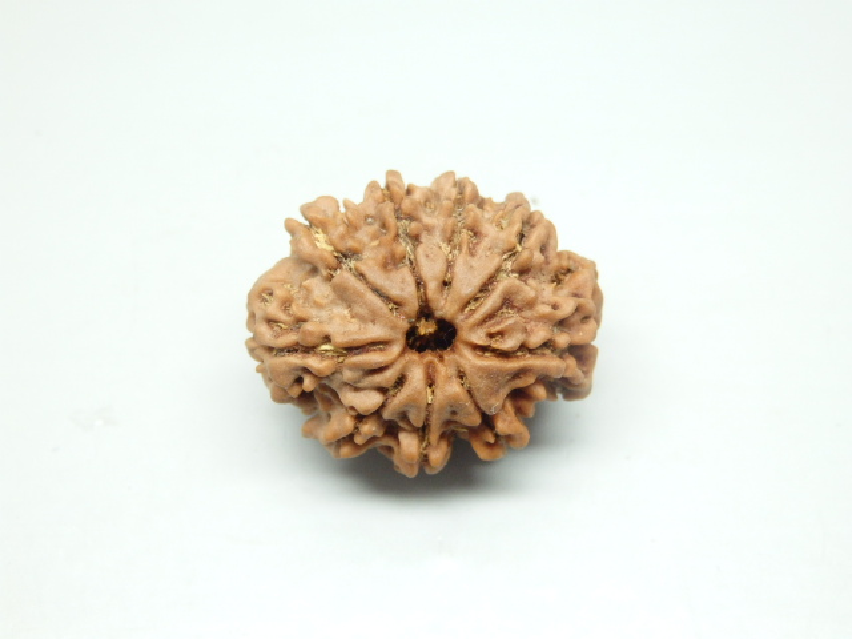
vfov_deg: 22.3
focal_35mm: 66
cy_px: 320
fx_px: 1624
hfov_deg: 29.4
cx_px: 426
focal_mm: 11.9
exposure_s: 1/100
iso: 500
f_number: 4.4
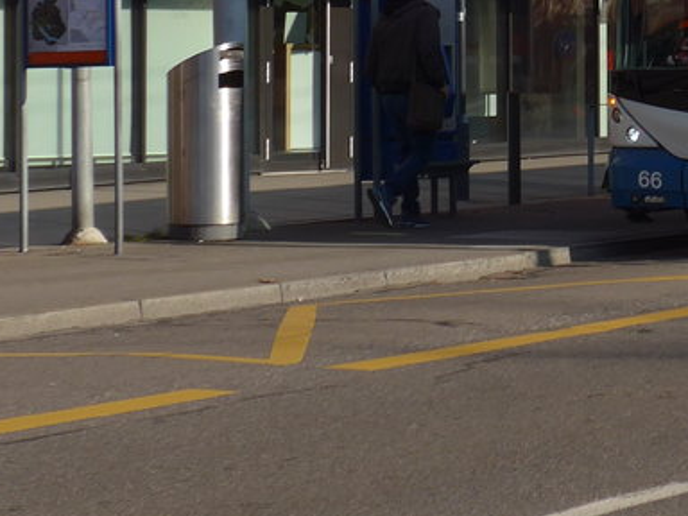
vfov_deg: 7.5
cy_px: -242
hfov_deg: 10.0
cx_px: 932
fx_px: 3856
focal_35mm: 194
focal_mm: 12.7
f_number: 3.7
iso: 80
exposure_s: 1/1000
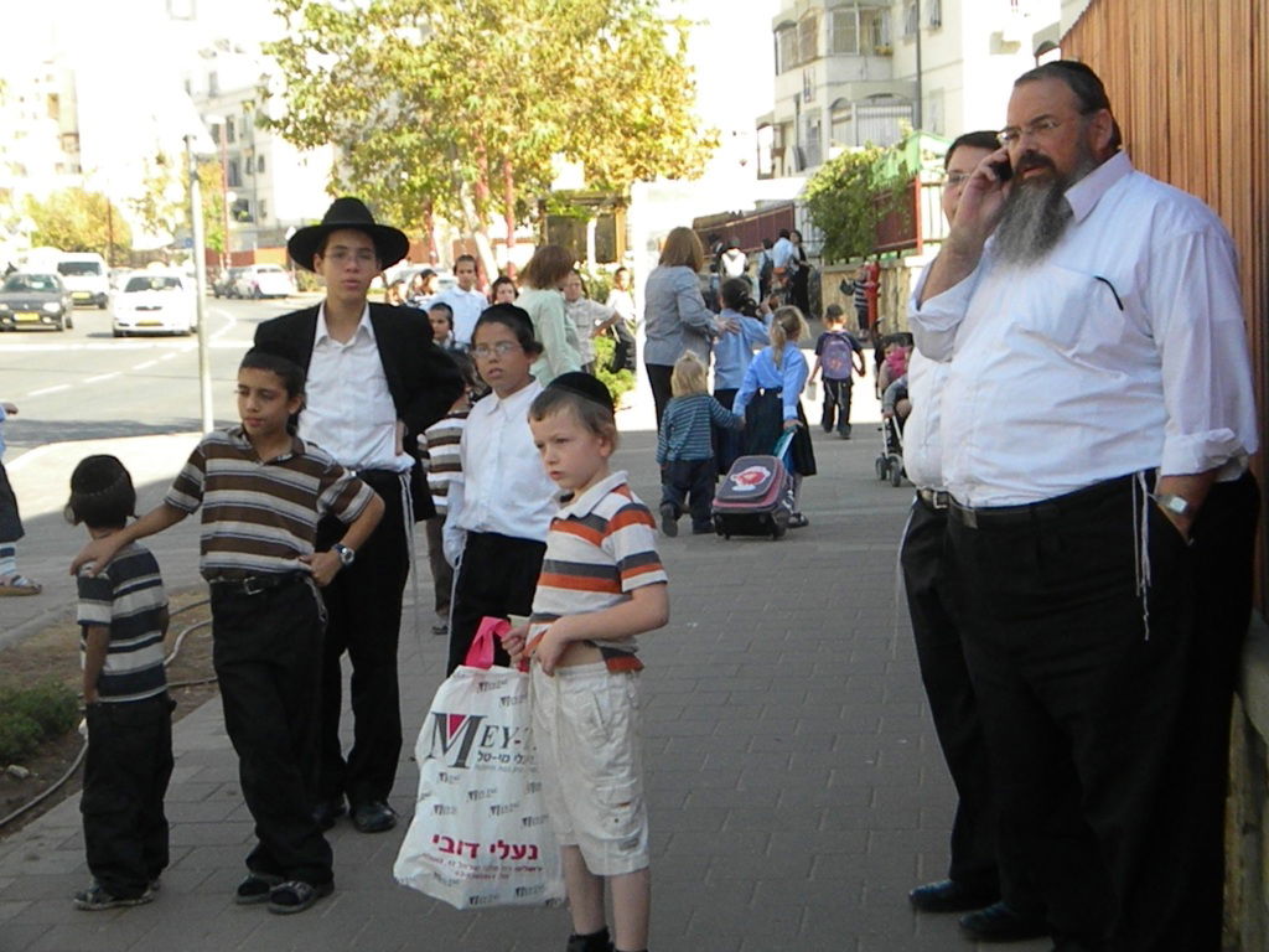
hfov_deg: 29.0
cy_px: 476
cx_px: 634
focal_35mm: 67
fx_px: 2456
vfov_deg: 21.9
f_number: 8.6
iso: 720
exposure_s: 1/440
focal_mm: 12.2
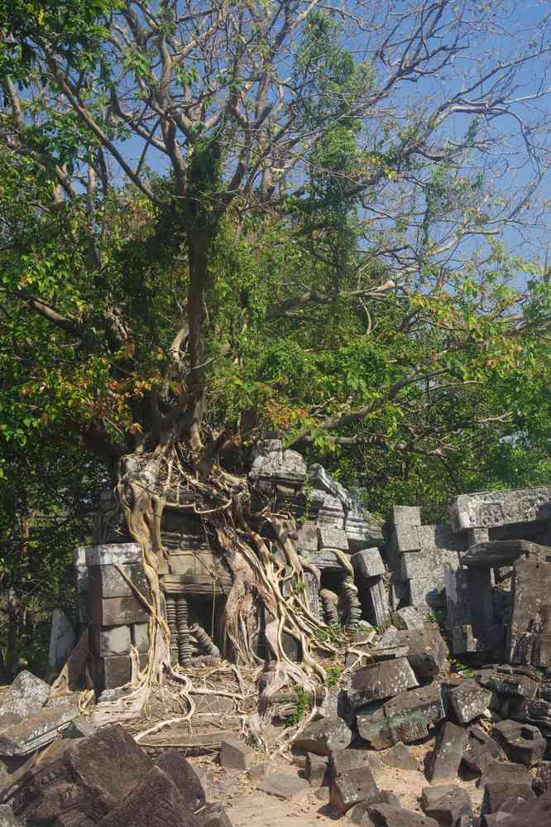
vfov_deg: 37.9
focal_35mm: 52
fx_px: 1205
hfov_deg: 25.8
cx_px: 276
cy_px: 414
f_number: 11
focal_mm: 35
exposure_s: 1/60
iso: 200
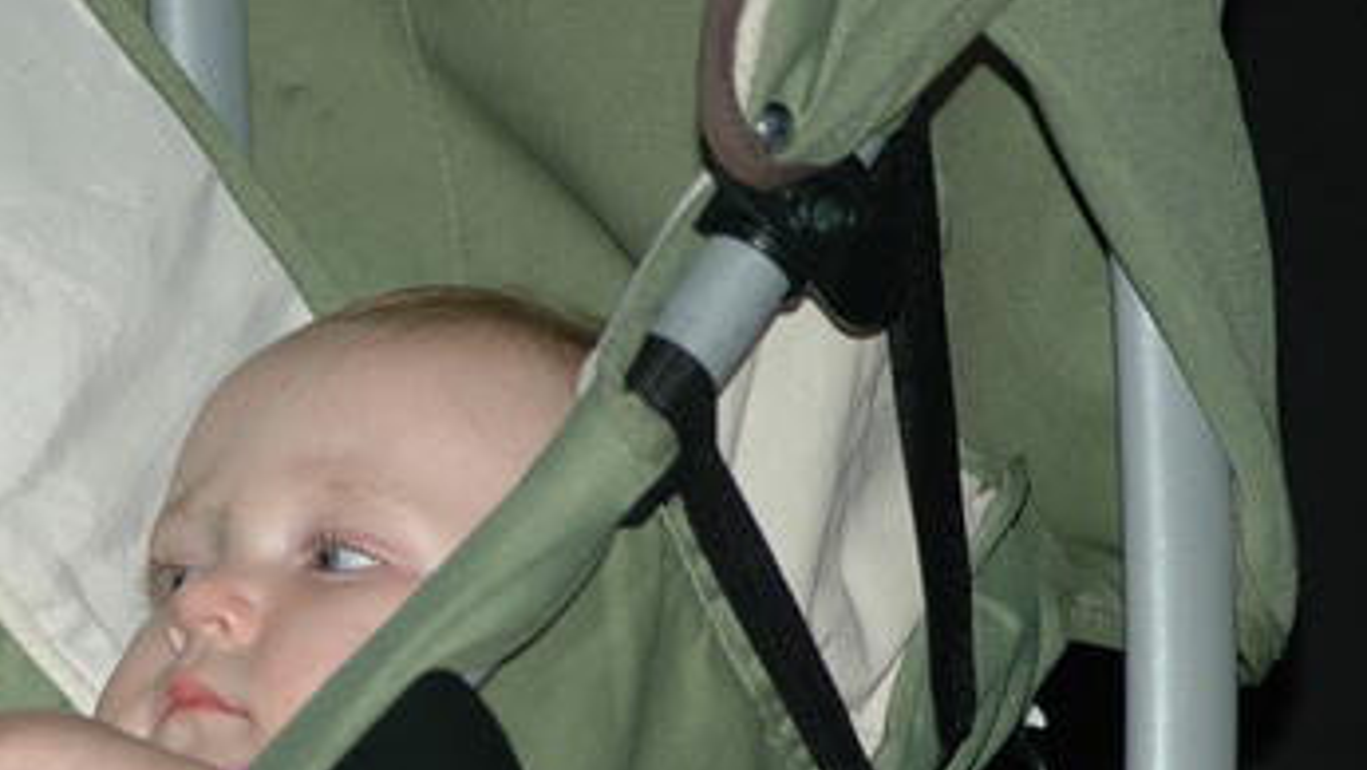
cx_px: 186
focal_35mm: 354
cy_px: 553
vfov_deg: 3.4
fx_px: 12838
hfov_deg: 6.1
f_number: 4.2
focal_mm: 122
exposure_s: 1/60
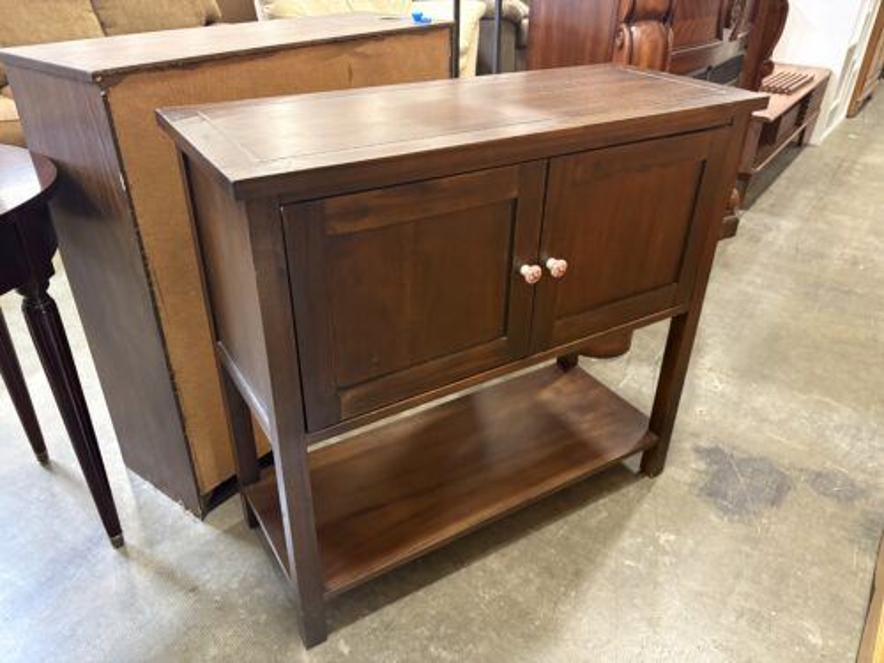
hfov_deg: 67.3
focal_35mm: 26
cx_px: 442
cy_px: 332
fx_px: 664
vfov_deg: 53.1
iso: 500
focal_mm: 5.96
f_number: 1.6
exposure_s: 1/40
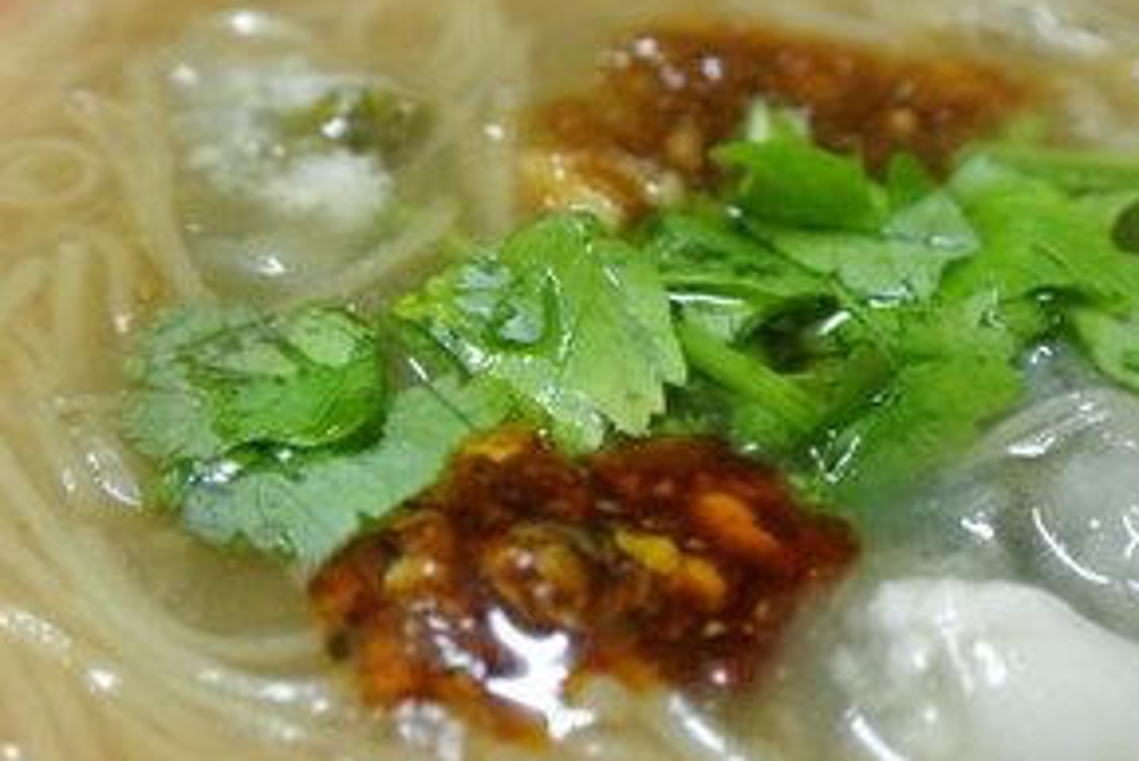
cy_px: 481
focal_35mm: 76
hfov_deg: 26.6
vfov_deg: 17.9
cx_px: 603
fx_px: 2406
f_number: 4.2
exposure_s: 1/100
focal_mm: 16.3
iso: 3200
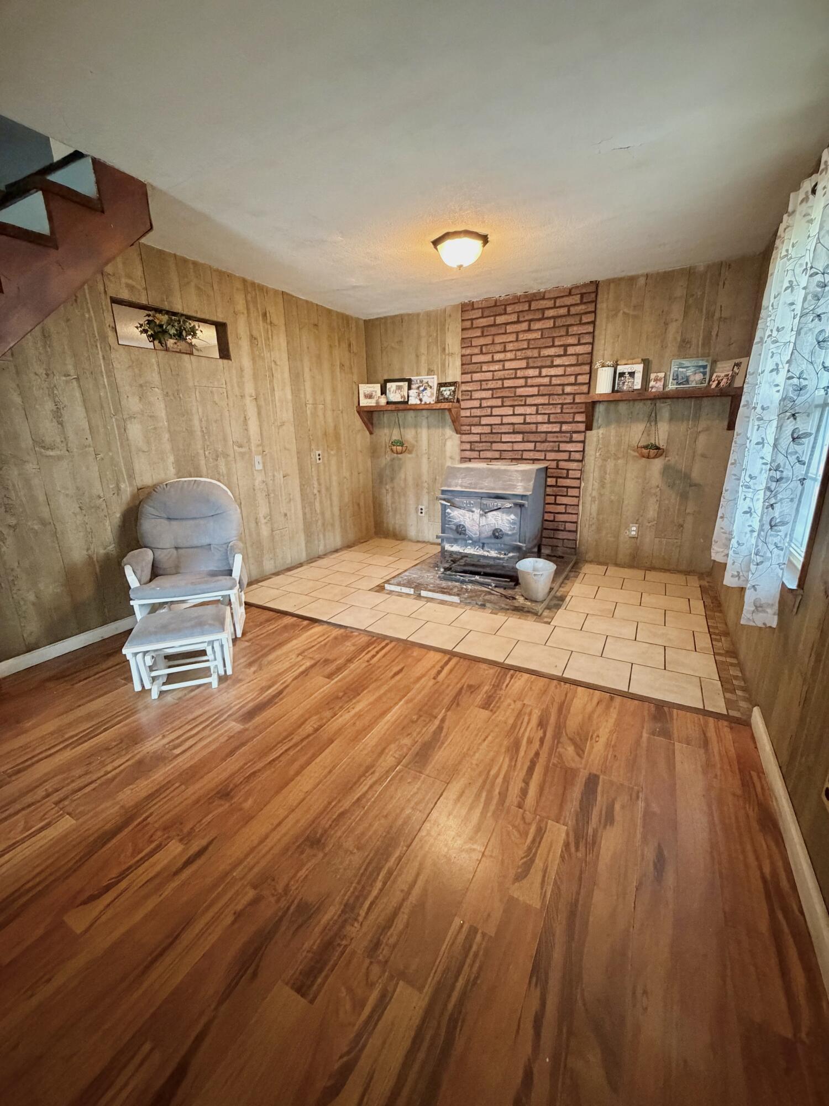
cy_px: 553
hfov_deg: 85.7
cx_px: 414
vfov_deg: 102.1
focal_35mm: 14
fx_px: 447
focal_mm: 2.22
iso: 1000
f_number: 2.2
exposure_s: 1/40
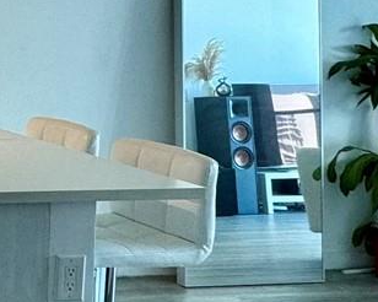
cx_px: -317
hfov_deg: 19.4
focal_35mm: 71
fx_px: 794
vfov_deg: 21.3
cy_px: 61
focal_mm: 2.22
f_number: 2.2
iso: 160
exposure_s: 1/120
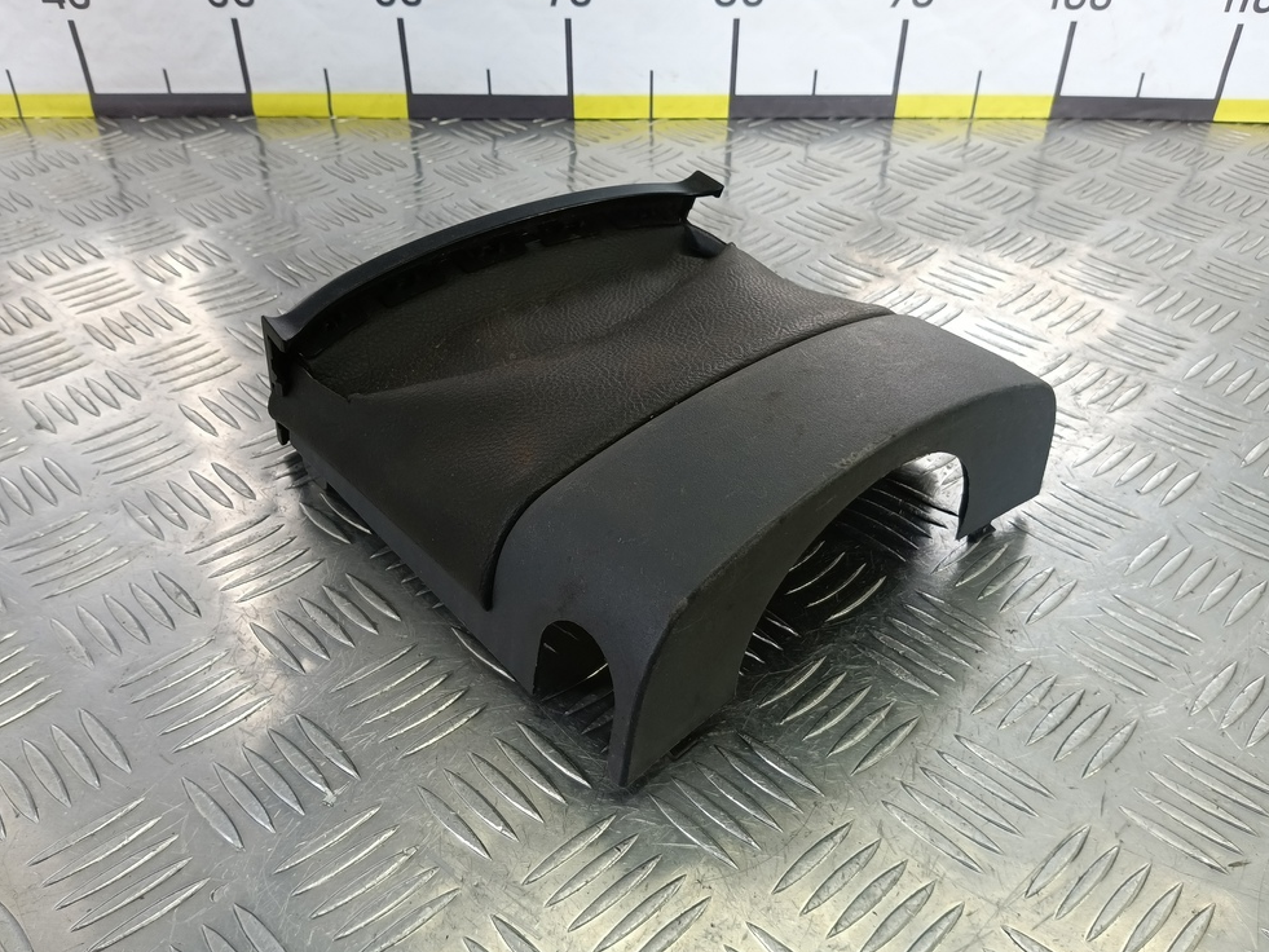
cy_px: 467
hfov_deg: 71.6
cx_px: 629
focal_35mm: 24
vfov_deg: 56.8
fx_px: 880
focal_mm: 4.11
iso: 142
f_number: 1.6
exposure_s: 1/100
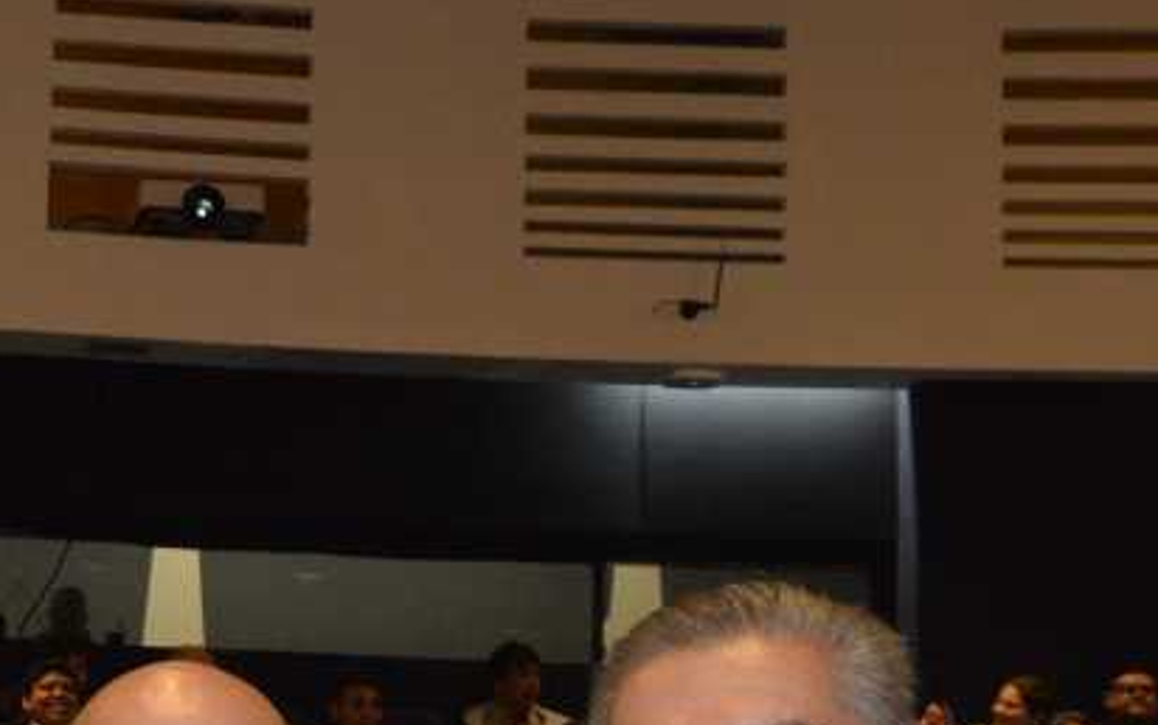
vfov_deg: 13.3
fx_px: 3000
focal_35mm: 95
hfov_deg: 20.5
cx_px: -225
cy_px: 939
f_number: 6.3
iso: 2500
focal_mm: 24
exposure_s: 1/60
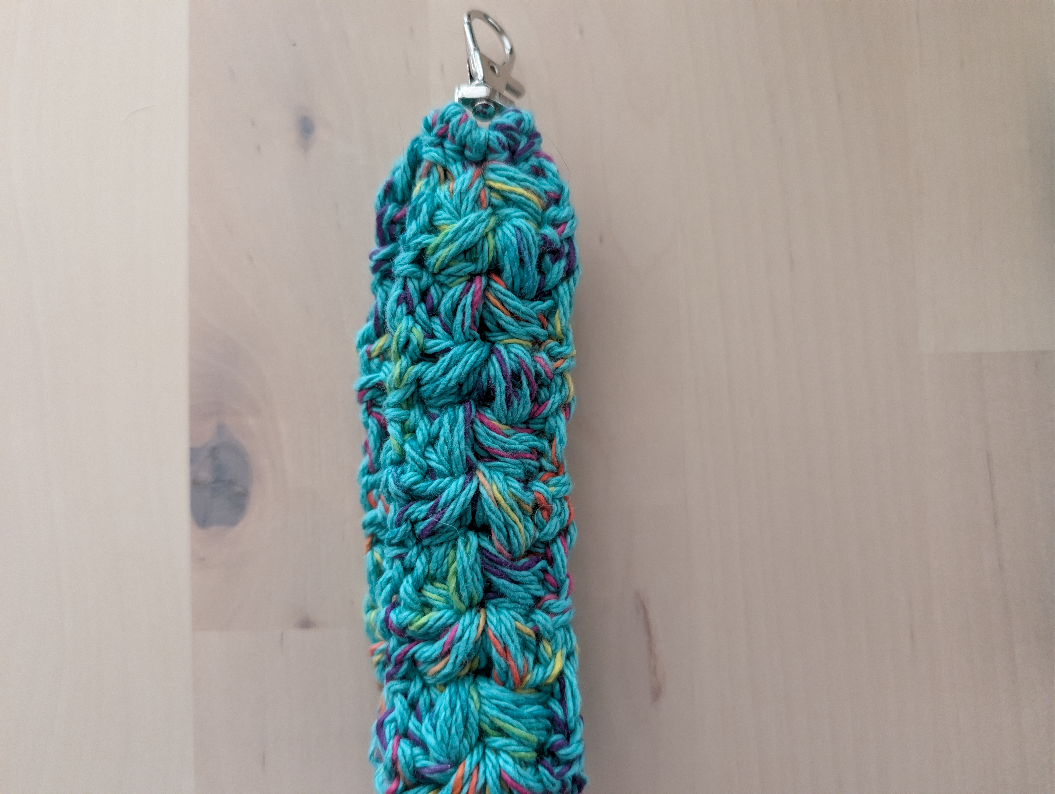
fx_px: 732
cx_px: 528
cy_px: 397
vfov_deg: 56.9
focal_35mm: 24
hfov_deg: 71.5
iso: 1323
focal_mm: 6.9
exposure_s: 1/124
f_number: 1.68
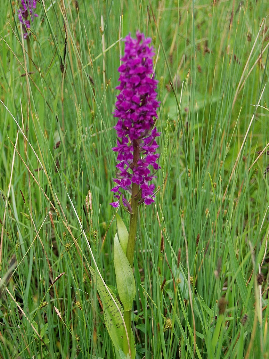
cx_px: 134
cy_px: 180
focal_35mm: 65
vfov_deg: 29.8
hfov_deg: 22.6
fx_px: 674
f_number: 5.6
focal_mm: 40
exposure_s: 1/125
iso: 125
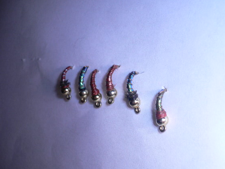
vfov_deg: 36.0
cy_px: 88
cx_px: 124
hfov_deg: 46.7
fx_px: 260
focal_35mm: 40
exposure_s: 1/60
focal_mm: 5.8
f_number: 2.8
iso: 80
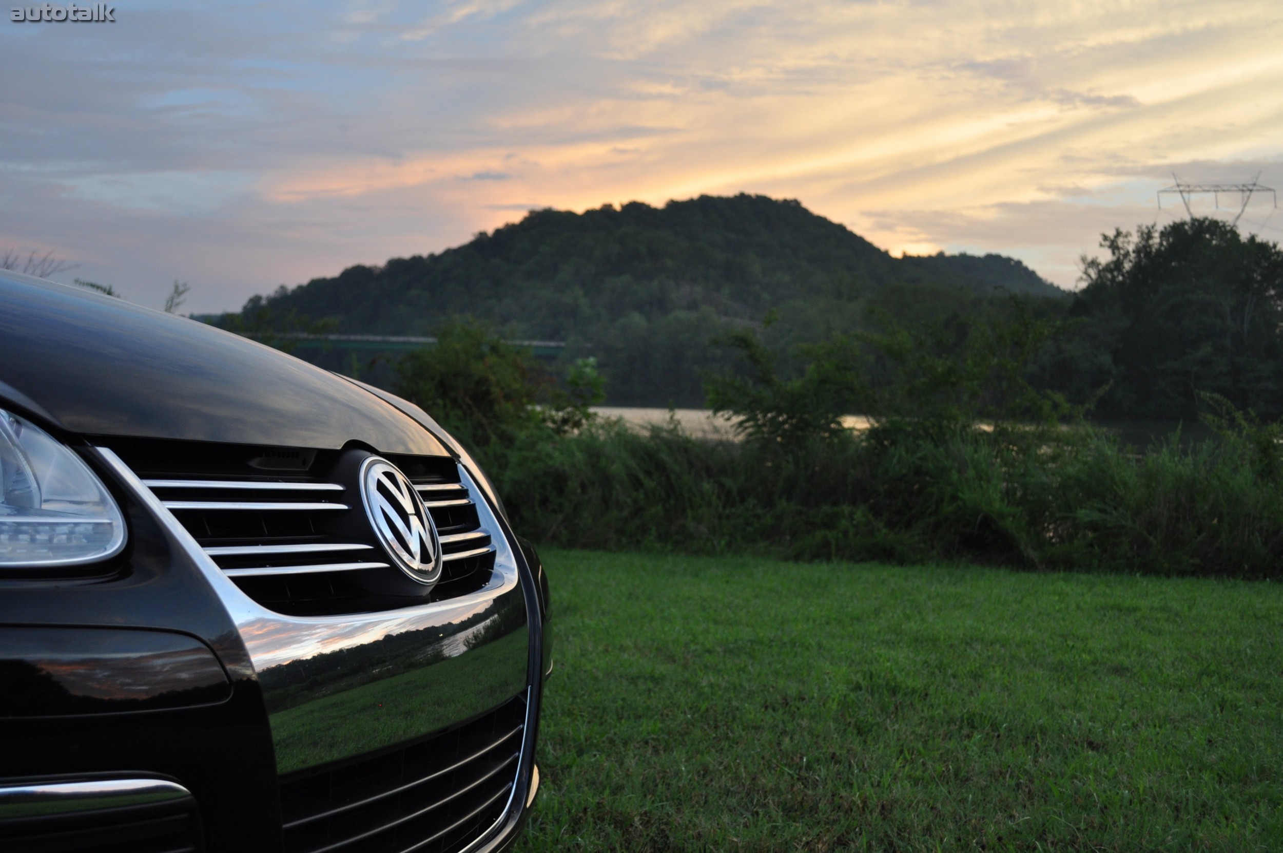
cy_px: 426
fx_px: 1388
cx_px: 642
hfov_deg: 49.6
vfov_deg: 34.1
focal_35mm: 39
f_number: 5
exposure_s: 1/100
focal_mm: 26
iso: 400
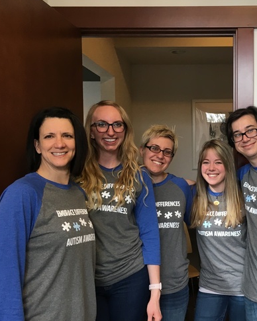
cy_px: 169
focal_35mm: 42
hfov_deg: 34.5
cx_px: 207
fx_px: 399
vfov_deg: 43.8
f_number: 2.2
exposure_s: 1/30
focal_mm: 4.15
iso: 32
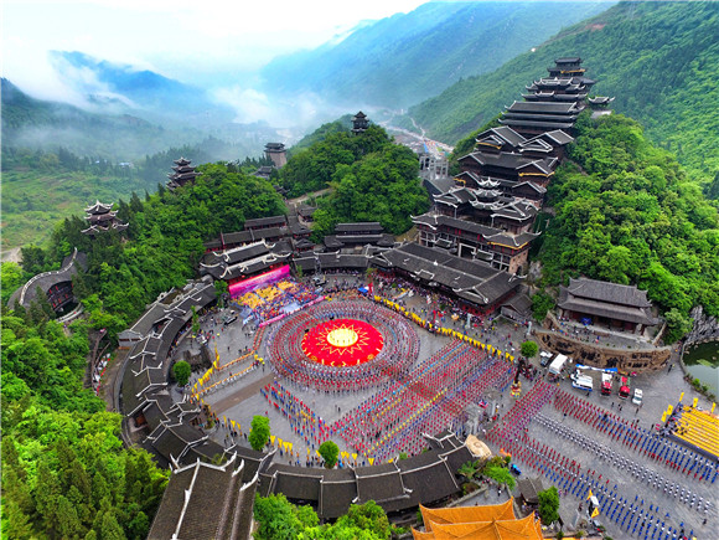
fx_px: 415
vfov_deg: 66.0
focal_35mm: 20
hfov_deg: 81.7
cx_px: 360
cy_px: 270
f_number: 2.8
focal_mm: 3.61
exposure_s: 1/80
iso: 100
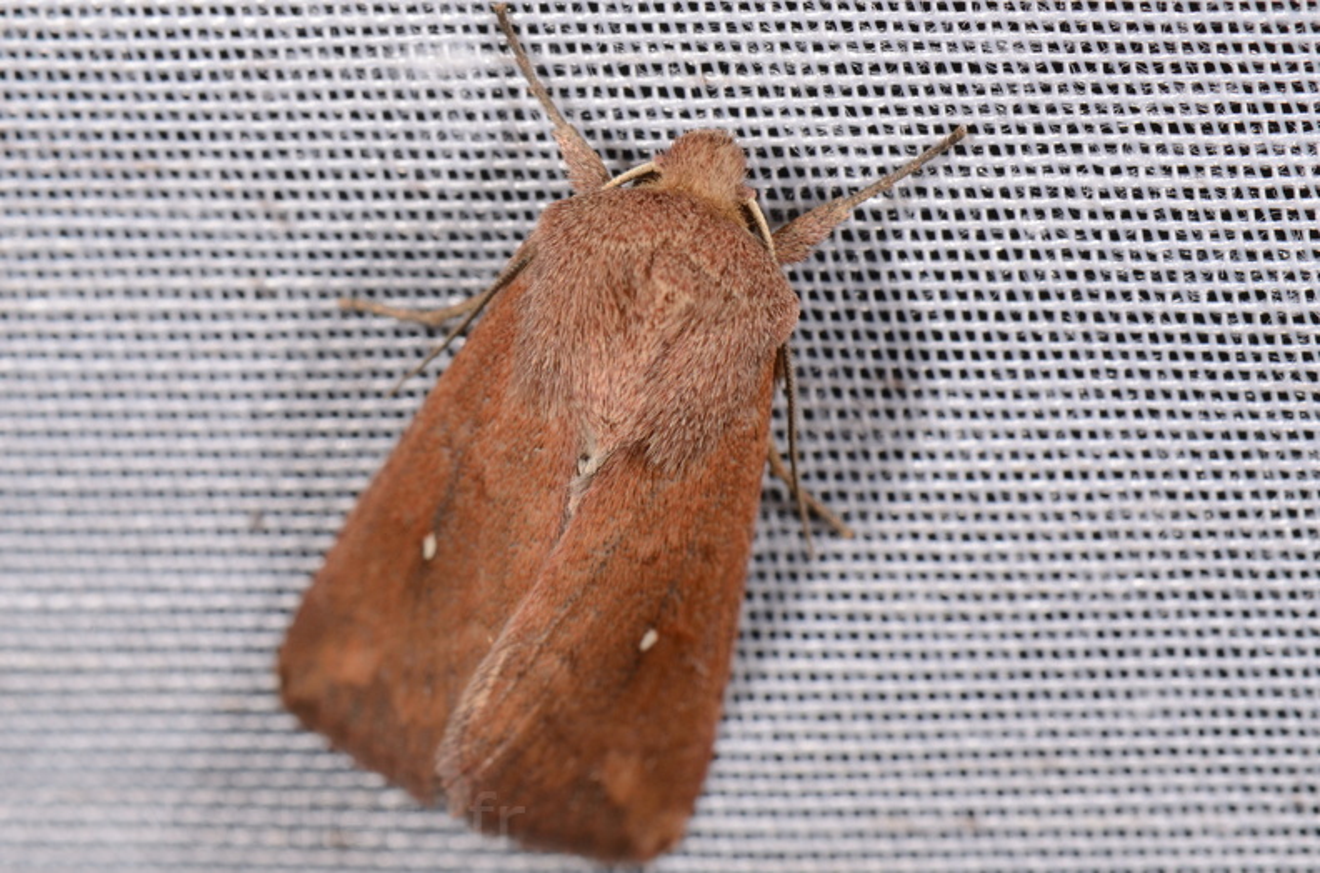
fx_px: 4664
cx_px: 660
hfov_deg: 16.1
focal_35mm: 128
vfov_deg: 10.7
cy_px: 436
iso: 100
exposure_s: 1/60
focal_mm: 85
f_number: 25
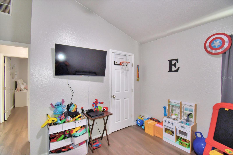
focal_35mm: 15
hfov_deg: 100.4
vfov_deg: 77.3
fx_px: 97
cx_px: 116
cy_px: 78
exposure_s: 1/30
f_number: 4.5
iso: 450
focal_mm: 10
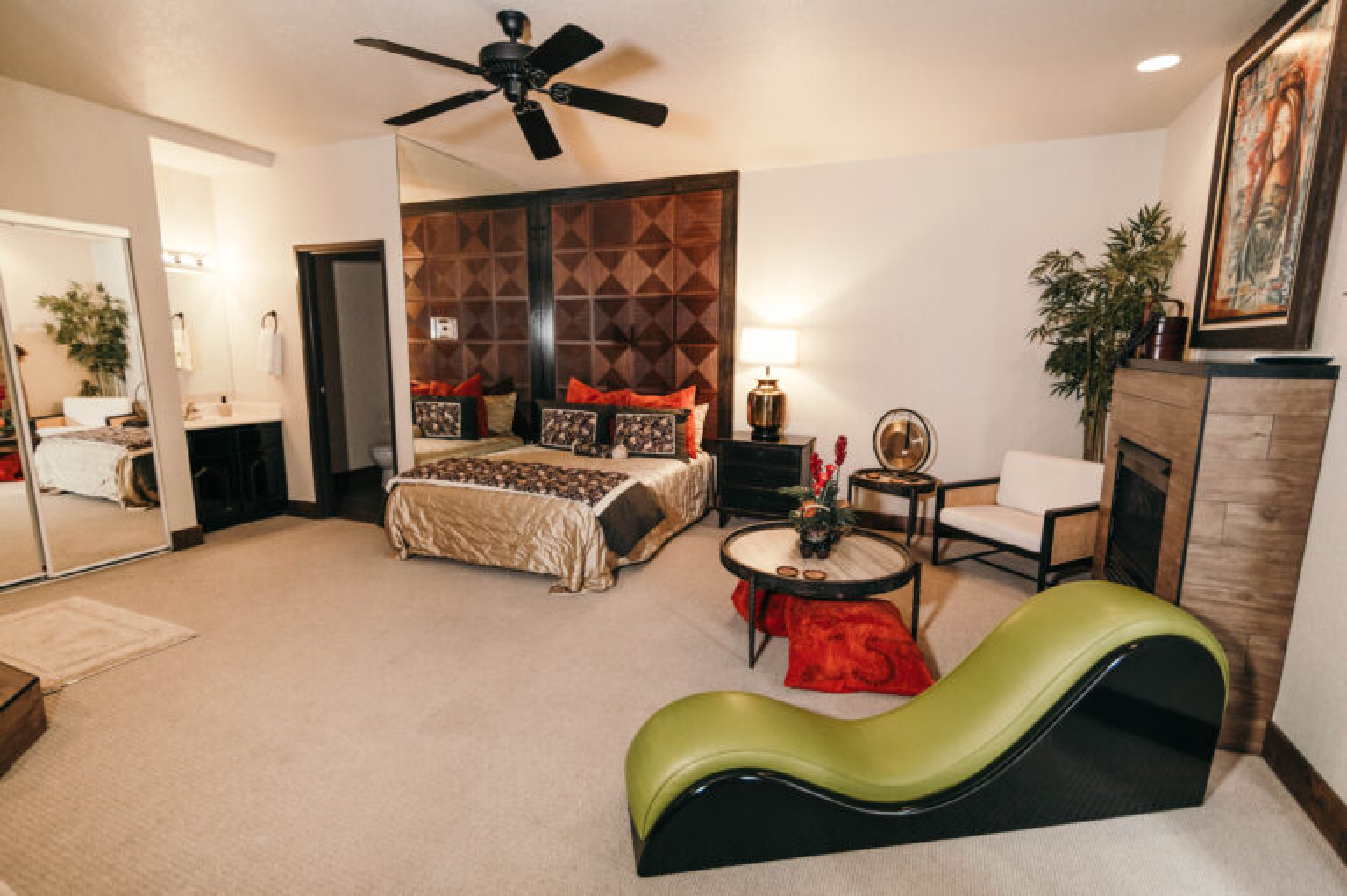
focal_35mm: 17
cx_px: 674
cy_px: 448
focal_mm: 17
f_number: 2.8
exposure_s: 1/100
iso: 1600
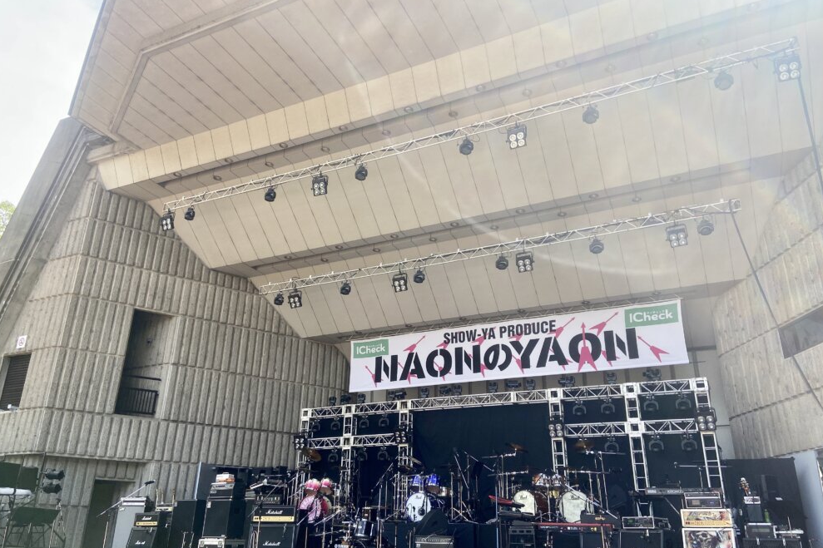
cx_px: 409
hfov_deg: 65.5
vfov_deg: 46.3
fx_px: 640
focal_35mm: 28
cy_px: 301
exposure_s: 1/637
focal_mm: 4.25
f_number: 1.8
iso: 32
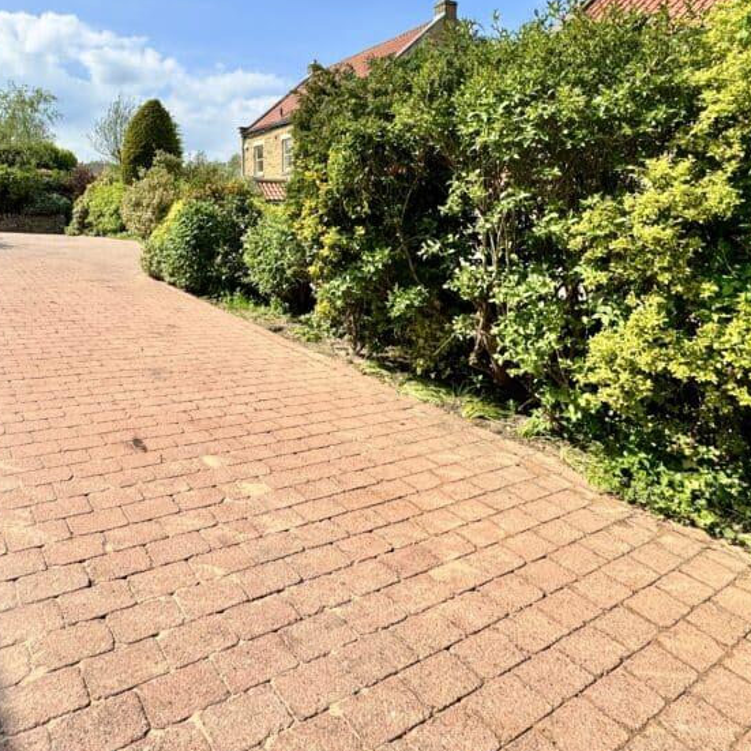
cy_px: 248
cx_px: 286
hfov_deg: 66.3
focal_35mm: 23
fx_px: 565
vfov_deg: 65.4
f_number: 2.2
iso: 50
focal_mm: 2.22
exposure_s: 1/2028
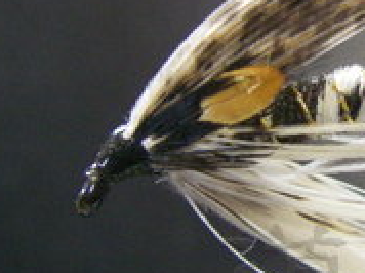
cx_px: 353
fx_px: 1127
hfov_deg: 18.0
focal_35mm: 107
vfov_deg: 13.8
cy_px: 110
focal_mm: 6.3
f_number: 3.3
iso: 400
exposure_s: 1/15
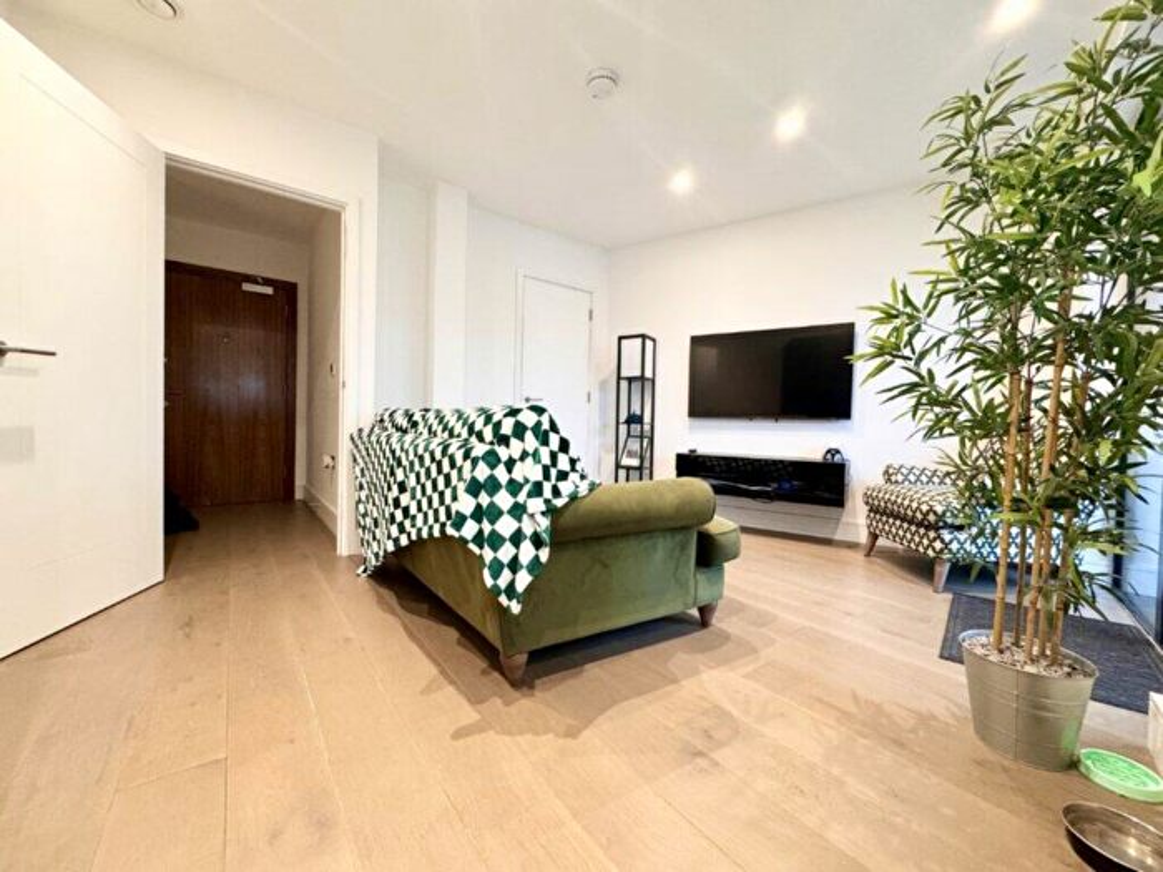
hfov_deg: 102.1
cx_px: 582
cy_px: 436
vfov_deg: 85.7
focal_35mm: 14
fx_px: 470
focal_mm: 2.22
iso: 250
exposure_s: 1/50
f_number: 2.2
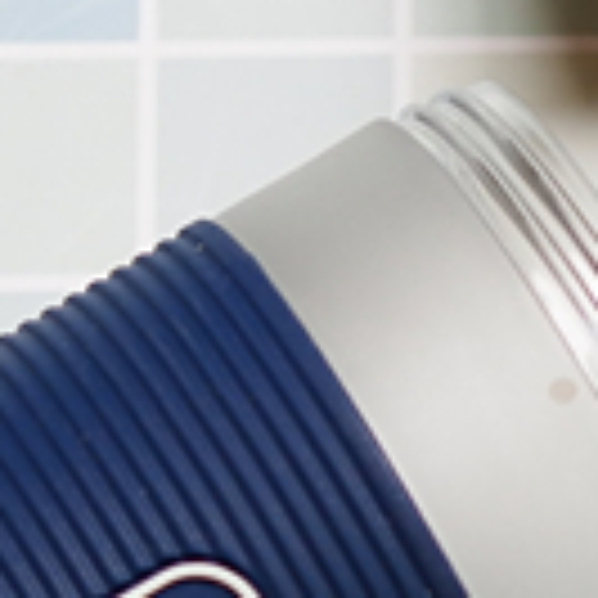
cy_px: 661
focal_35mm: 573
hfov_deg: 3.1
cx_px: 859
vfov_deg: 3.1
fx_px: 11199
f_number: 3.5
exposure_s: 1/160
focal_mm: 43
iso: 200
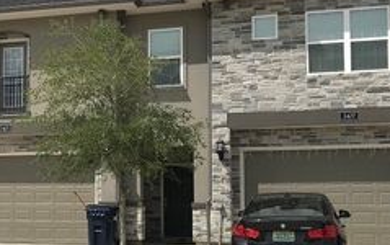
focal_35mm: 62
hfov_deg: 32.1
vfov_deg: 21.0
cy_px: 161
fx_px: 660
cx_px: 78
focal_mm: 3.99
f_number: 1.8
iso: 20
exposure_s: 1/4367
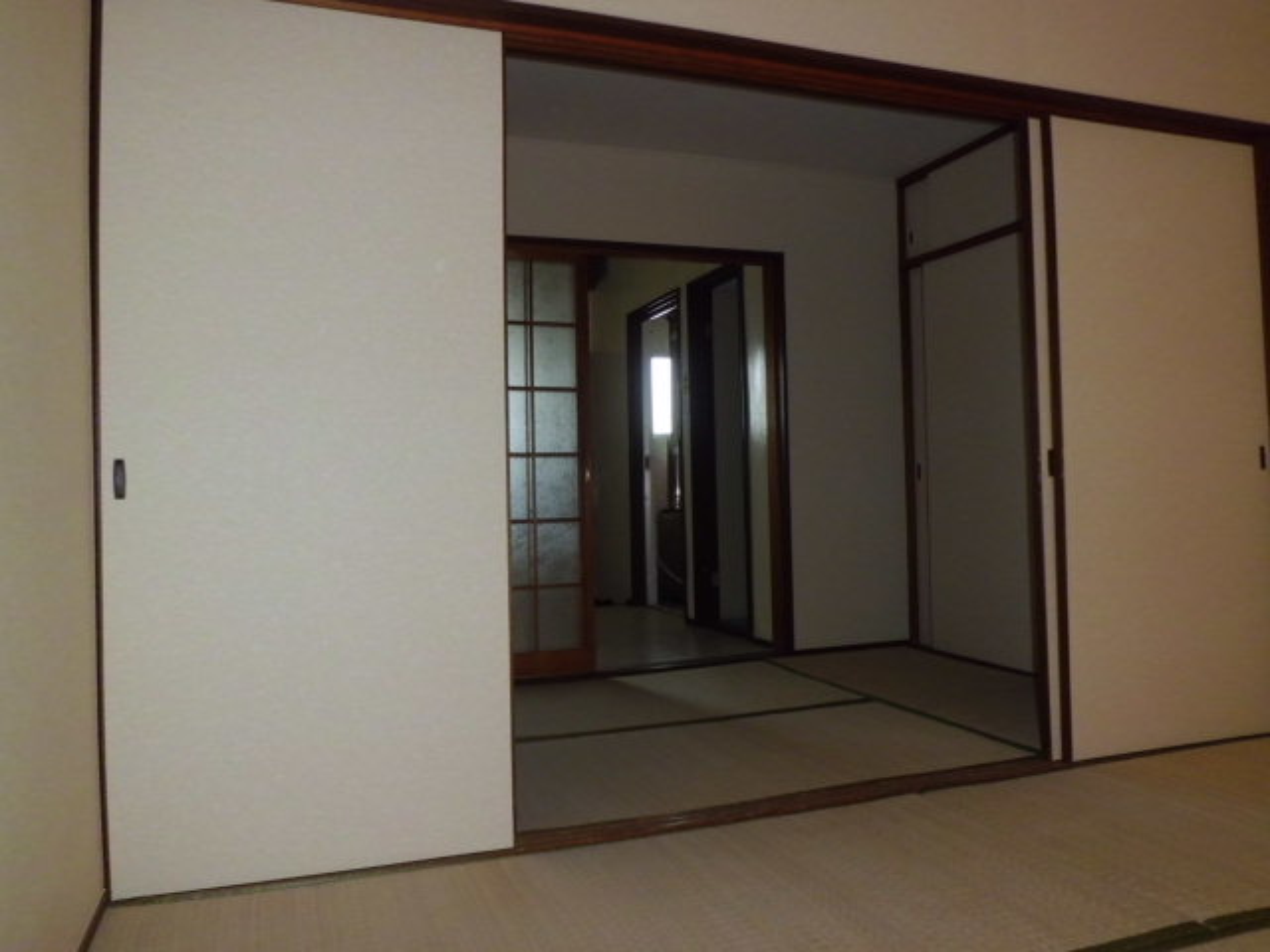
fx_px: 954
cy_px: 476
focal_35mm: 26
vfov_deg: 53.1
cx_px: 635
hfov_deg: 67.3
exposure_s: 1/60
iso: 100
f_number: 2.8
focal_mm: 4.7
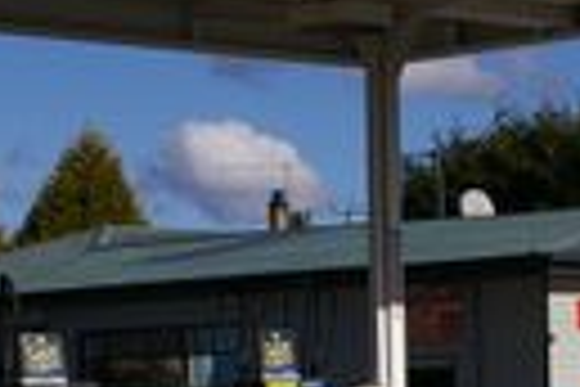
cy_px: 277
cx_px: 387
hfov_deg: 11.4
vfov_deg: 7.6
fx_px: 2913
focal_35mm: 181
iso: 200
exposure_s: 1/350
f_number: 13
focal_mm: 33
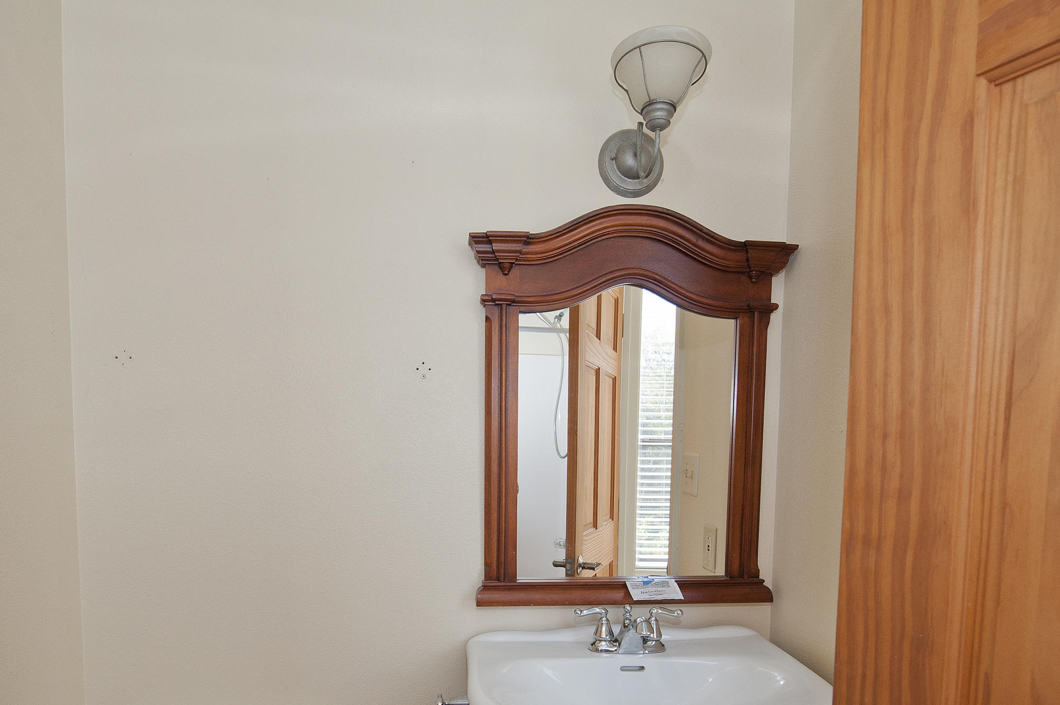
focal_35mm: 21
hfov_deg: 81.1
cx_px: 493
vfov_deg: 57.1
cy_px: 509
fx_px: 618
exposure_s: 1/160
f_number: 6.3
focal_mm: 14
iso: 800
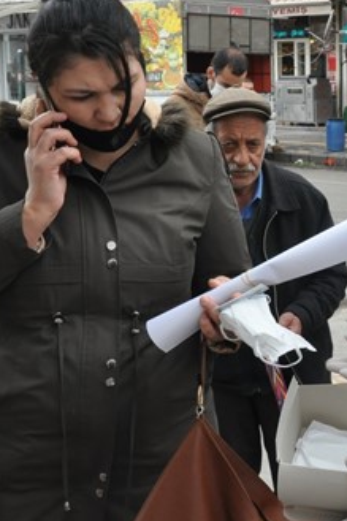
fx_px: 1114
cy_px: 234
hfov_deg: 17.2
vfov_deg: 26.3
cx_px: 374
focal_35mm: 77
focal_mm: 26
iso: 1000
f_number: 13
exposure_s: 1/125
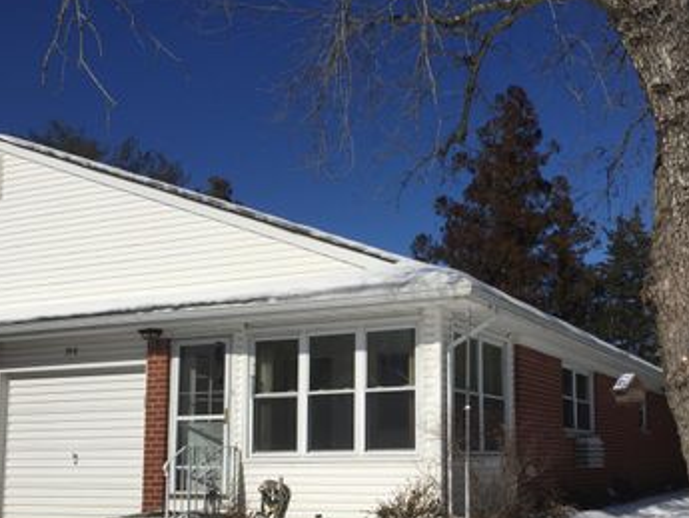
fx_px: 836
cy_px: 367
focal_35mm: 42
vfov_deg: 33.9
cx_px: 467
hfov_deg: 44.0
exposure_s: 1/6623
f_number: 2.2
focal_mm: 4.15
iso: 32
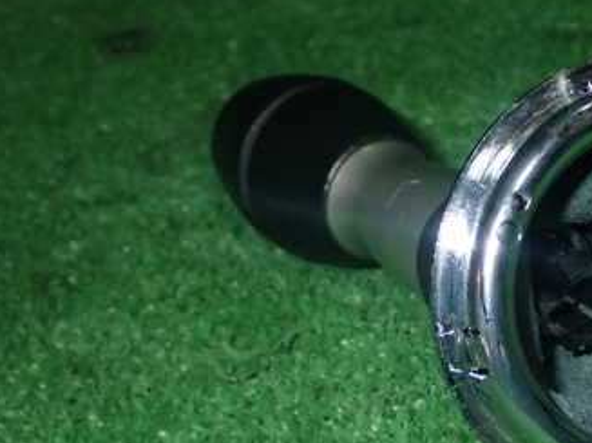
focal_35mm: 99
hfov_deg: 19.5
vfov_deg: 14.9
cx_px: 534
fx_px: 1692
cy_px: 300
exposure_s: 1/50
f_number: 10
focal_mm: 9.65
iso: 400
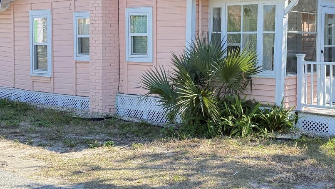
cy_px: 50
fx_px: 462
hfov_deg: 39.2
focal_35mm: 52
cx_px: 233
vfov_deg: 22.9
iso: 100
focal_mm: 6.76
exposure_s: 1/643
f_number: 1.78
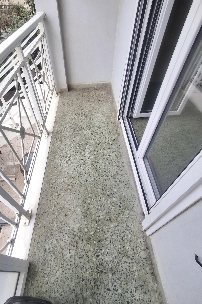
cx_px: 81
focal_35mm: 18
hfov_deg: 66.7
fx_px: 151
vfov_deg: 90.0
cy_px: 150
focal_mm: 1.64
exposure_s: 1/100
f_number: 2.2
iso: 40
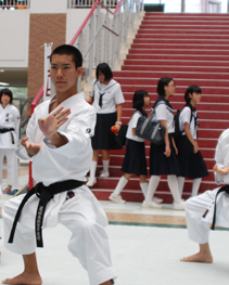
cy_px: 172
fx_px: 761
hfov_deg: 17.1
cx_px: 99
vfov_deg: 21.2
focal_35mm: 90
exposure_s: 1/500
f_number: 4
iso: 800
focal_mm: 28
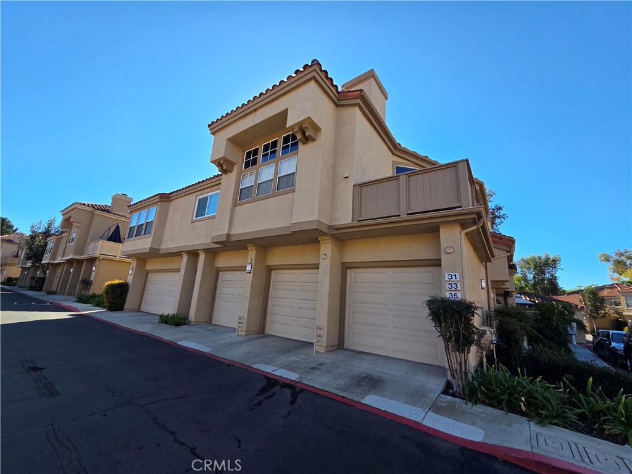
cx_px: 316
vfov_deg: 89.9
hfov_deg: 106.2
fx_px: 237
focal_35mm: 13
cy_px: 237
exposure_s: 1/1199
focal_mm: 2.2
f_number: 2.2
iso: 50
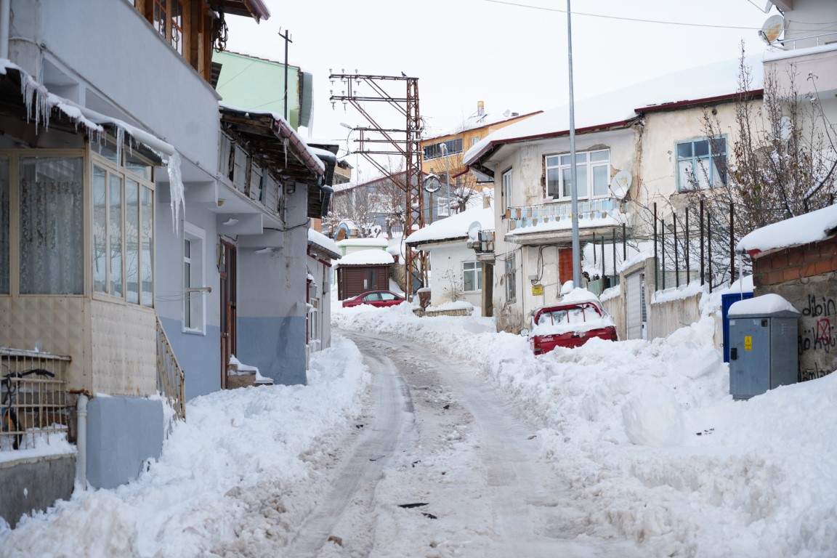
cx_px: 418
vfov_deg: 20.0
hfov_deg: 29.7
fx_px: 1581
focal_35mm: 68
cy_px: 279
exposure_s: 1/400
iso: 100
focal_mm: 68
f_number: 5
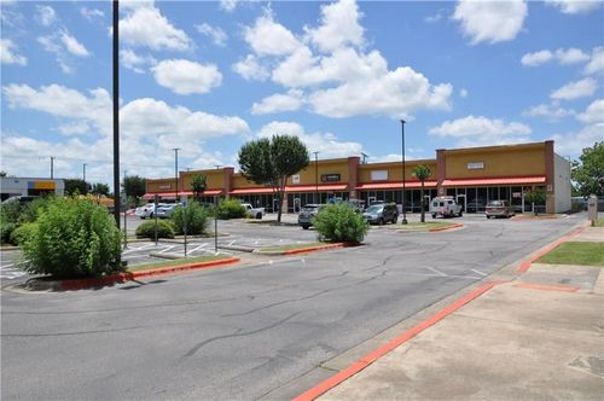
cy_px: 200
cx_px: 302
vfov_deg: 47.8
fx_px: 452
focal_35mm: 27
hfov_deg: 67.4
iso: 200
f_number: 10
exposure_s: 1/400
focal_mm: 18
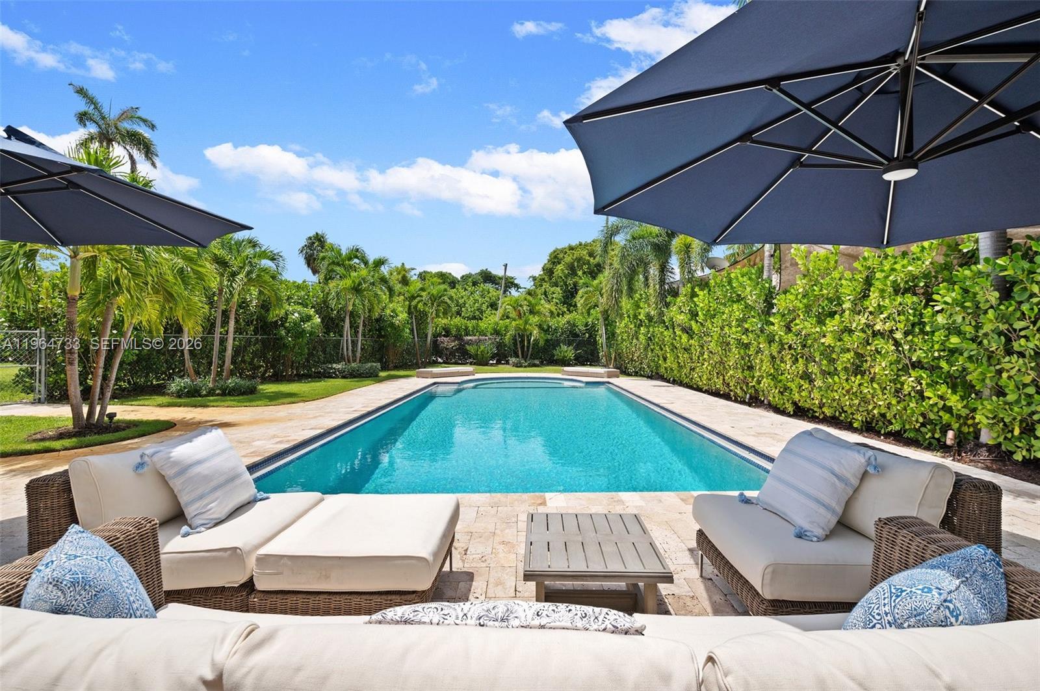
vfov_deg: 77.2
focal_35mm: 15
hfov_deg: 100.5
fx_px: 433
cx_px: 520
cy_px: 346
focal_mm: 15
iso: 200
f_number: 8
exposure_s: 1/640
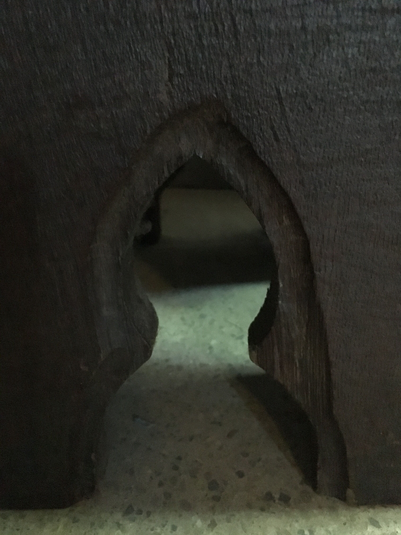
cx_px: 200
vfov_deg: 61.7
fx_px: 448
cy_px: 268
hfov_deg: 48.2
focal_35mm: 29
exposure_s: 1/17
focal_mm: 4.15
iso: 2000
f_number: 2.2
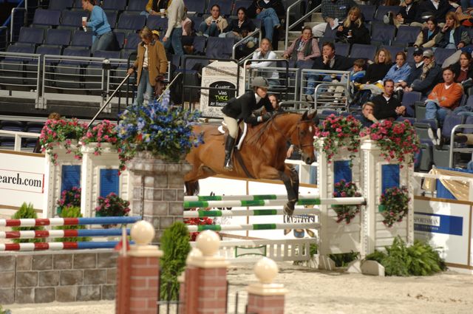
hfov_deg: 6.9
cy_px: 157
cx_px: 236
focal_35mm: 300
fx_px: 3937
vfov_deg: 4.6
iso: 200
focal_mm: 200
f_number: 4.5
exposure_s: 1/250
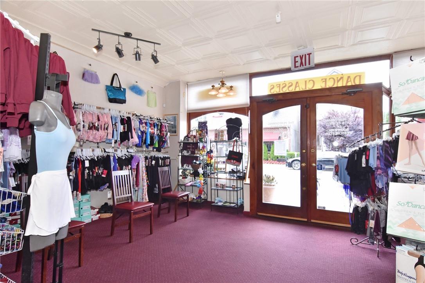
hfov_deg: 90.0
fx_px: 212
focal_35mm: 18
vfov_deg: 67.4
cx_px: 212
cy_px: 142
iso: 800
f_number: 11
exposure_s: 1/80
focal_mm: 12
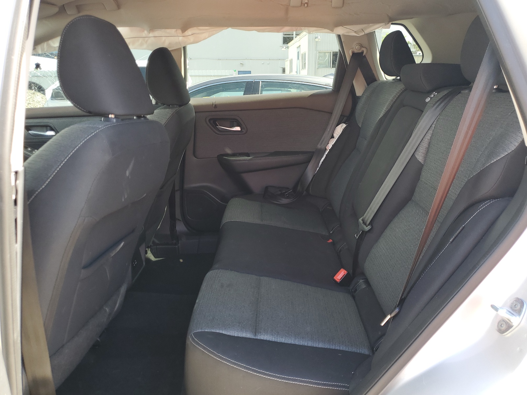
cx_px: 264
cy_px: 198
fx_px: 396
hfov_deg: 67.3
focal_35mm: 26
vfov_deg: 53.1
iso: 50
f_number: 1.5
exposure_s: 1/123
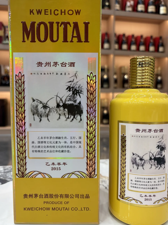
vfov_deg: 61.7
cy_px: 113
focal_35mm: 29
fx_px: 188
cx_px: 86
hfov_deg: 48.2
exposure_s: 1/100
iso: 100
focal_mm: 5.96
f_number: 1.6
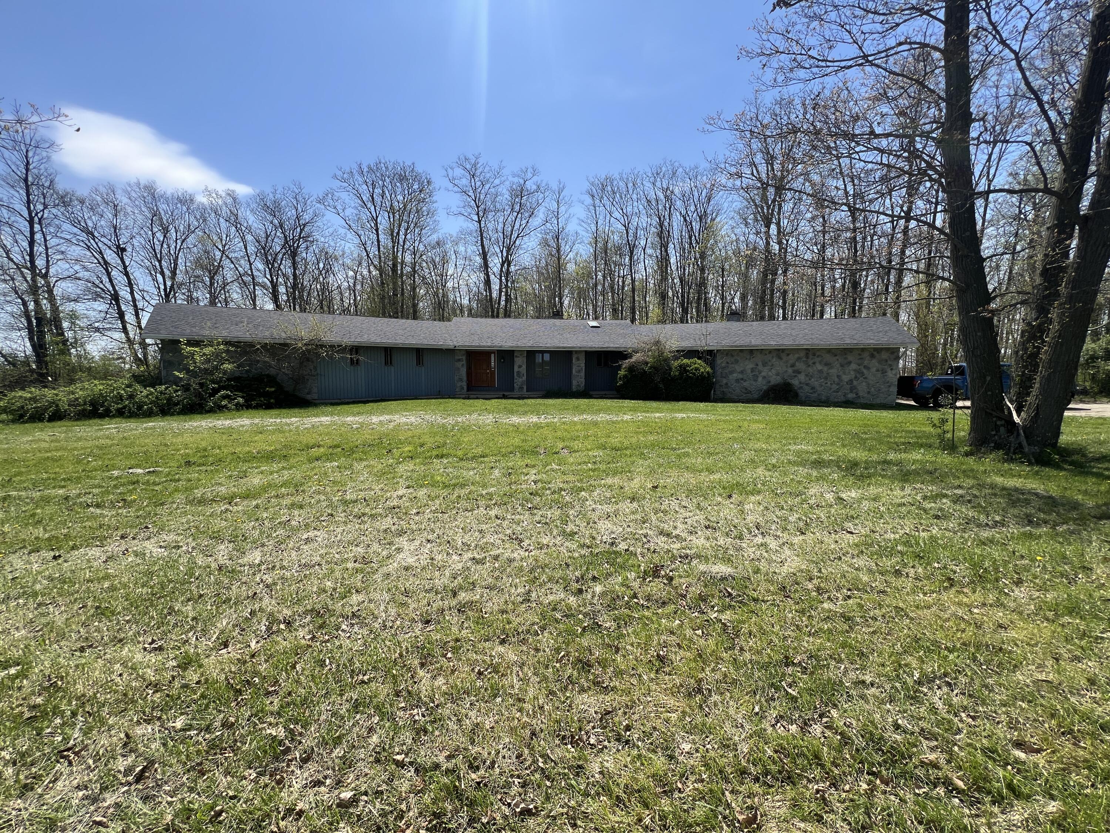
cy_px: 416
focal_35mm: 13
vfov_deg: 89.9
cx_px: 555
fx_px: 417
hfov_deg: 106.2
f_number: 1.8
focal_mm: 1.57
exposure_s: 1/1107
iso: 32
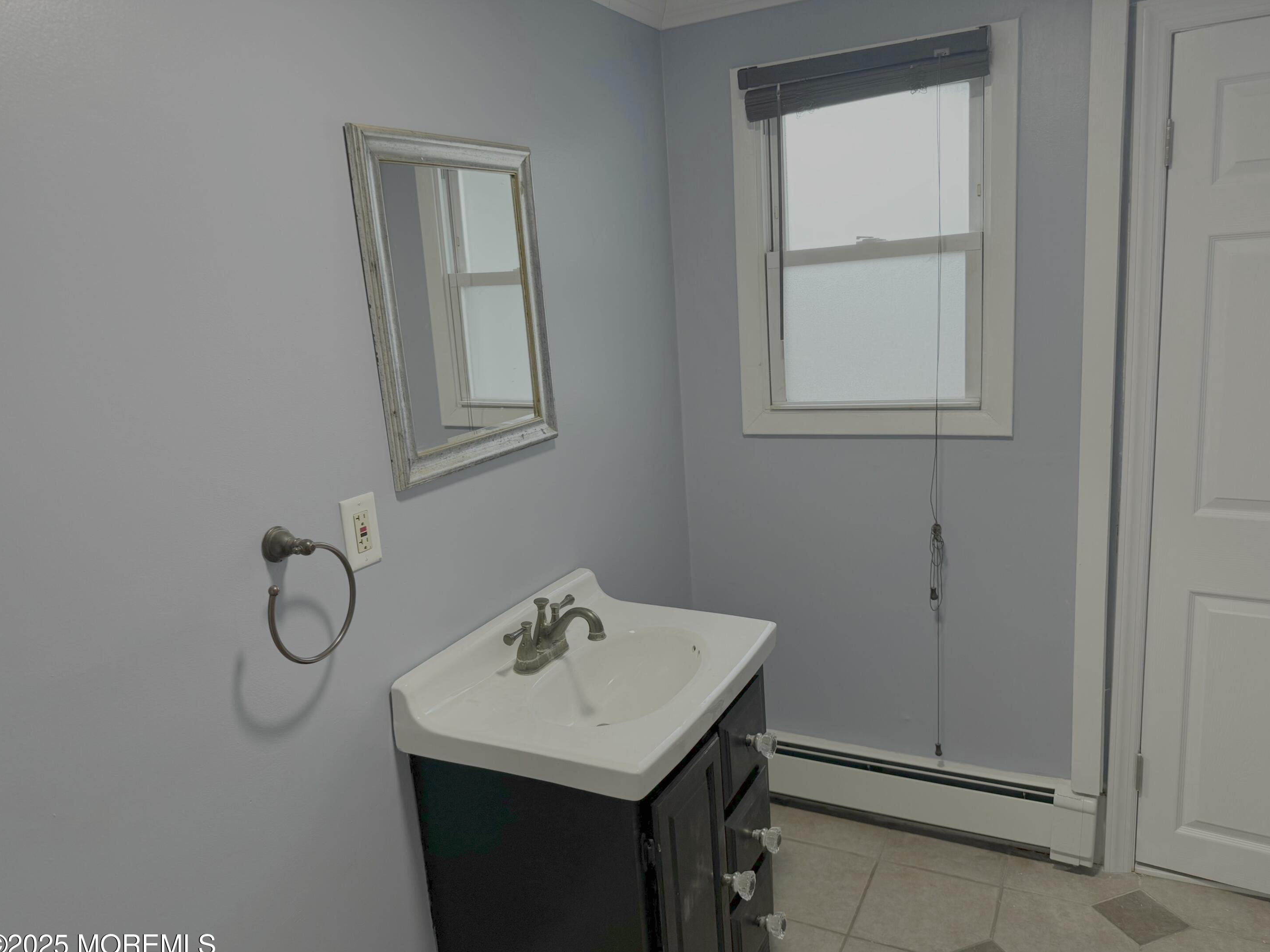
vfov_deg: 54.9
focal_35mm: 25
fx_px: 917
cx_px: 646
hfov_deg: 69.4
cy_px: 495
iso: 160
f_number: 1.78
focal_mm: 6.76
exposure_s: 1/60
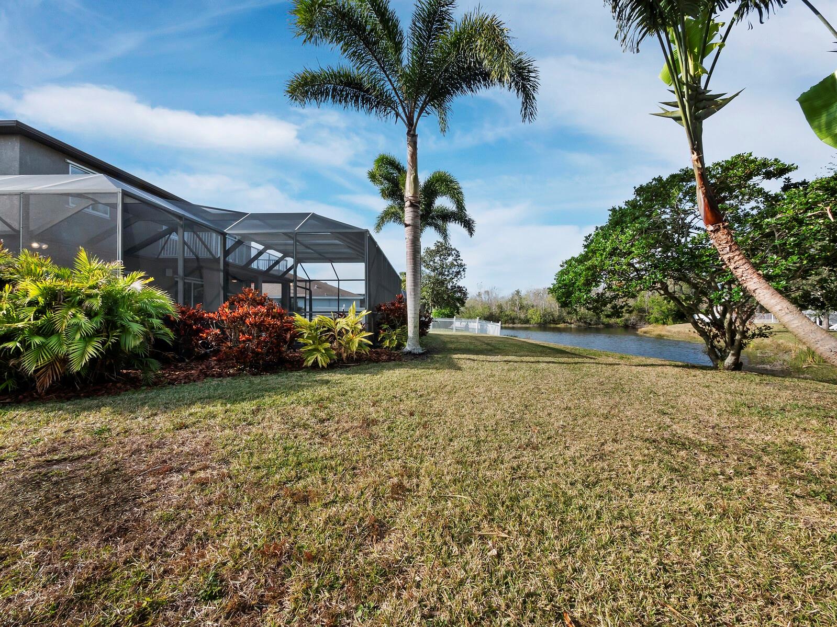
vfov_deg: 85.7
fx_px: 338
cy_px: 314
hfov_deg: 102.1
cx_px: 418
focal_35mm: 14
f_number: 11
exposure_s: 1/320
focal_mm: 7
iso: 400
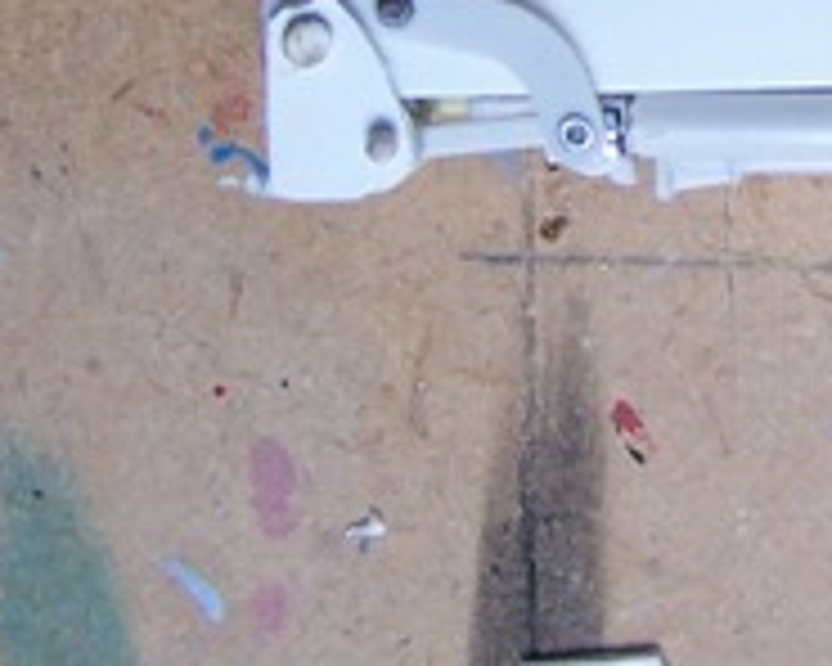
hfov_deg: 14.8
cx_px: 792
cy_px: -50
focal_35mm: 128
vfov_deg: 11.9
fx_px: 3152
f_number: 2.8
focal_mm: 6.3
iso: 140
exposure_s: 1/30
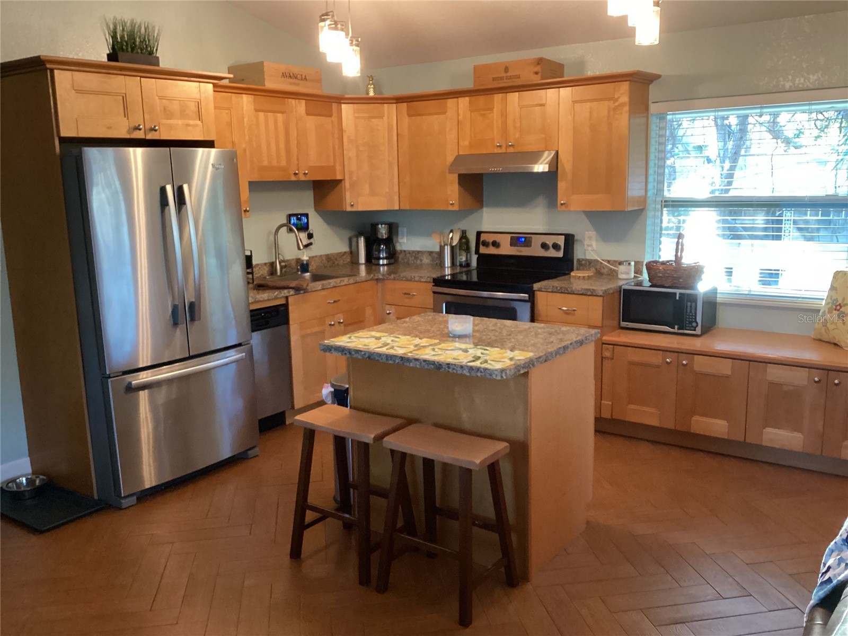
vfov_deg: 45.4
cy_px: 318
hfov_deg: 58.4
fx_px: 759
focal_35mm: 31
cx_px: 424
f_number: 2.4
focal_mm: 3.3
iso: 400
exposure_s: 1/40
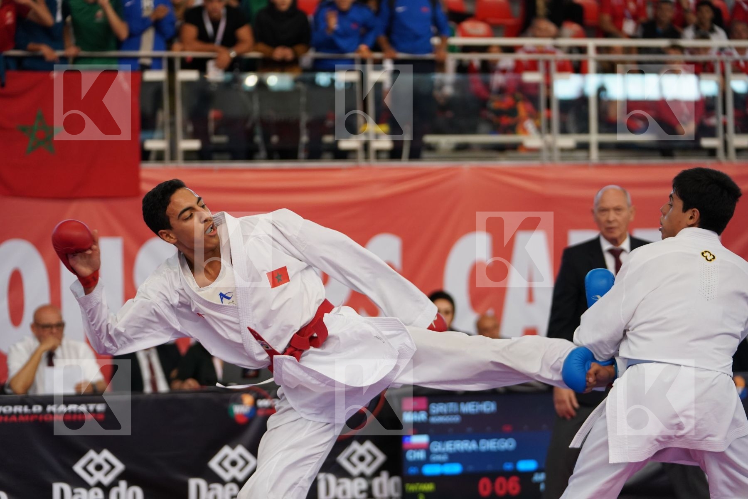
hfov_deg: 18.8
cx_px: 374
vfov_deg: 12.6
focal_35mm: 109
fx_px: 2265
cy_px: 250
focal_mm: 109
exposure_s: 1/1000
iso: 2000
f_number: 2.8
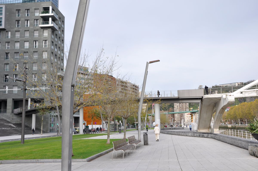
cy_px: 86
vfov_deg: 35.4
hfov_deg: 51.3
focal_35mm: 38
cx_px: 129
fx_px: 268
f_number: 10
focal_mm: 25
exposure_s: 1/100
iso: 200
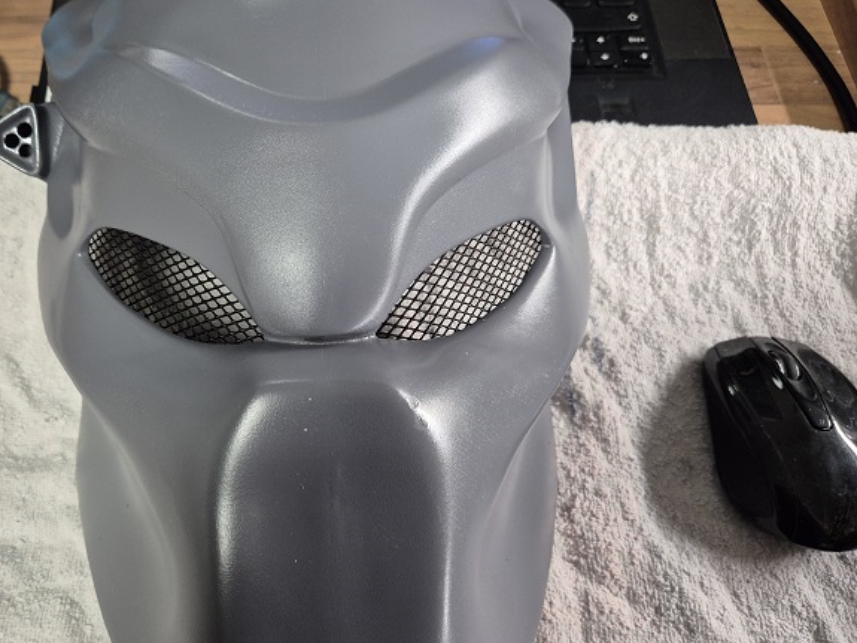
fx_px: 792
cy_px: 331
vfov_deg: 44.1
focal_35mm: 32
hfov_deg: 55.7
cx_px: 288
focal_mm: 5.4
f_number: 1.8
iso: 400
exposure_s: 1/100
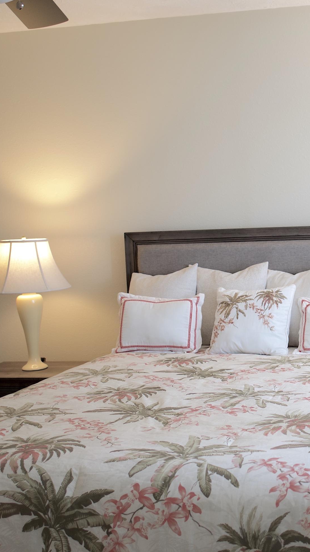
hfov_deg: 23.6
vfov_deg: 42.9
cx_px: 325
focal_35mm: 48
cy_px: 279
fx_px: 701
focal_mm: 20
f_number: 1.8
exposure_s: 1/30
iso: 280
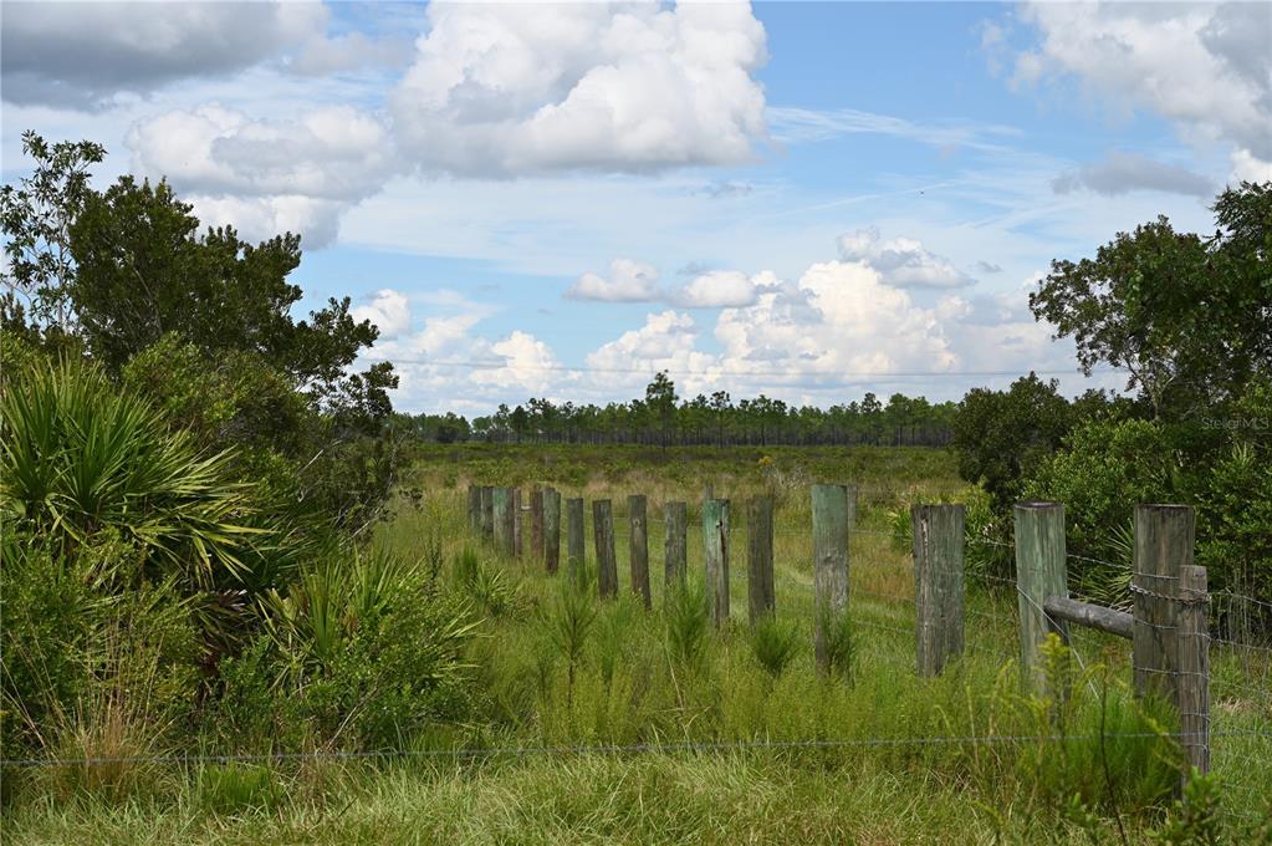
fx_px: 2365
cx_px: 636
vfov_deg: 20.3
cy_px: 423
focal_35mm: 67
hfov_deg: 30.1
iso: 100
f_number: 8
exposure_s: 1/400
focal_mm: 67
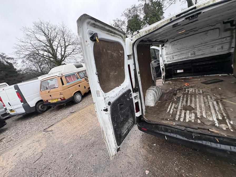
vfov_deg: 85.7
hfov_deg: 102.1
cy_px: 88
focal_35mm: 14
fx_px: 95
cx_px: 118
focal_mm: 2.22
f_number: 2.2
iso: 125
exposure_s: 1/124
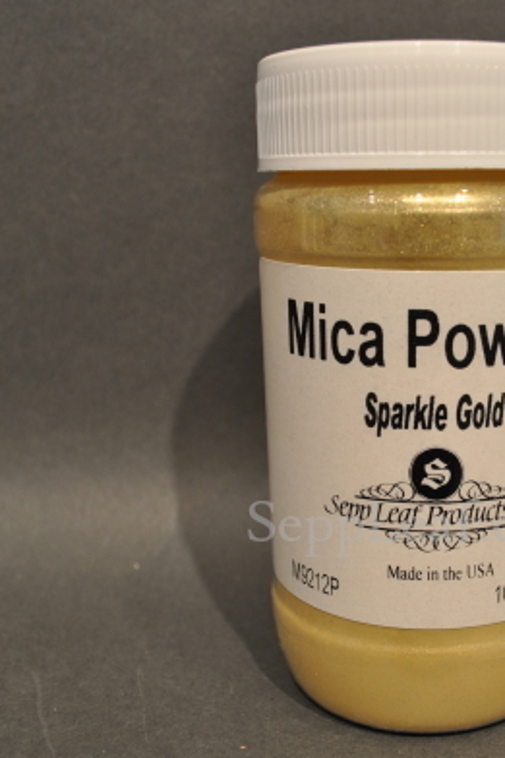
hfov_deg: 28.4
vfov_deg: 42.8
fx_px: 969
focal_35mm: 46
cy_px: 379
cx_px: 422
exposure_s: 1/60
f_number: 7.1
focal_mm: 20
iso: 400
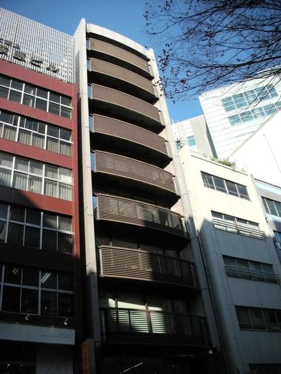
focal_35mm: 35
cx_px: 140
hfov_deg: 40.7
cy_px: 187
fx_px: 379
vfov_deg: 52.6
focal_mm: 5.8
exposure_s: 1/365
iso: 50
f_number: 3
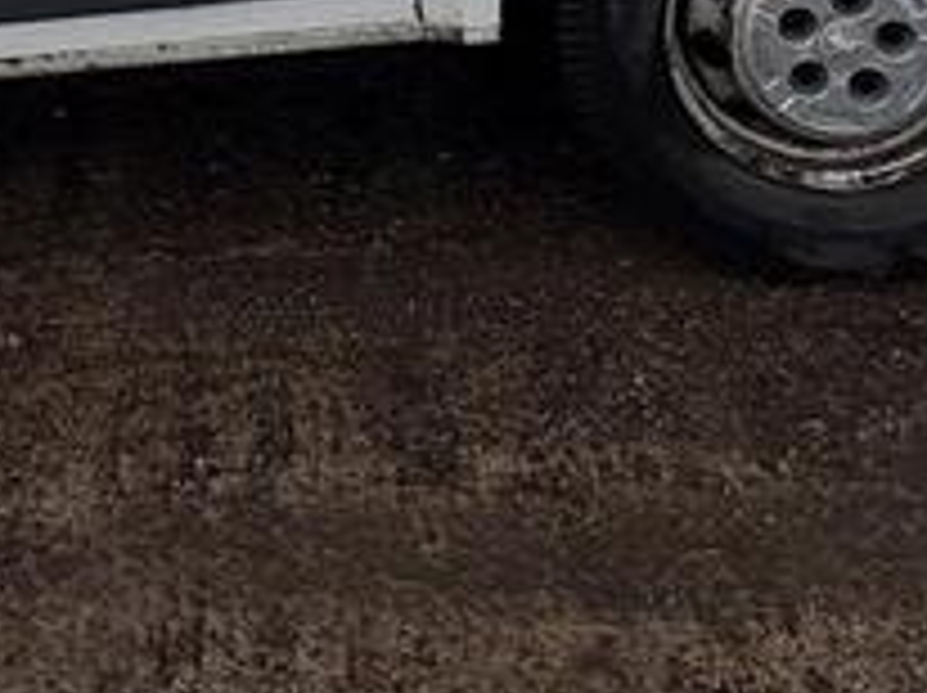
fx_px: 1632
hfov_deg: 29.3
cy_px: -711
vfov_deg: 17.2
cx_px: -36
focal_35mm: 61
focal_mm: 2.22
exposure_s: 1/1217
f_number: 2.2
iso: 40
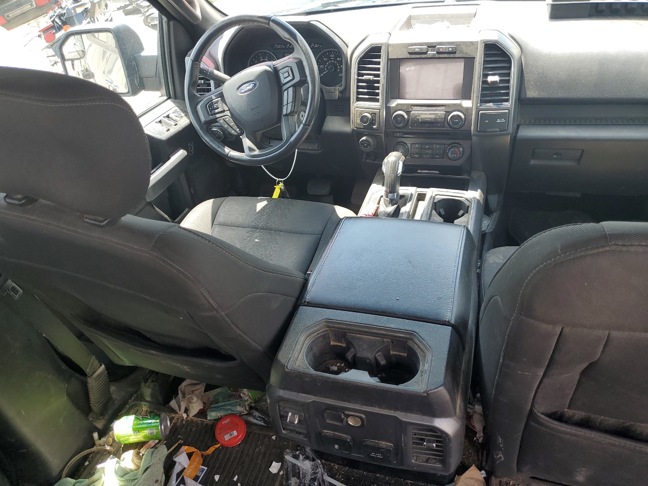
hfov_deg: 67.3
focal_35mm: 26
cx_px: 324
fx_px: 487
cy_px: 243
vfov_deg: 53.1
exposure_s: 1/204
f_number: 1.5
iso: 50
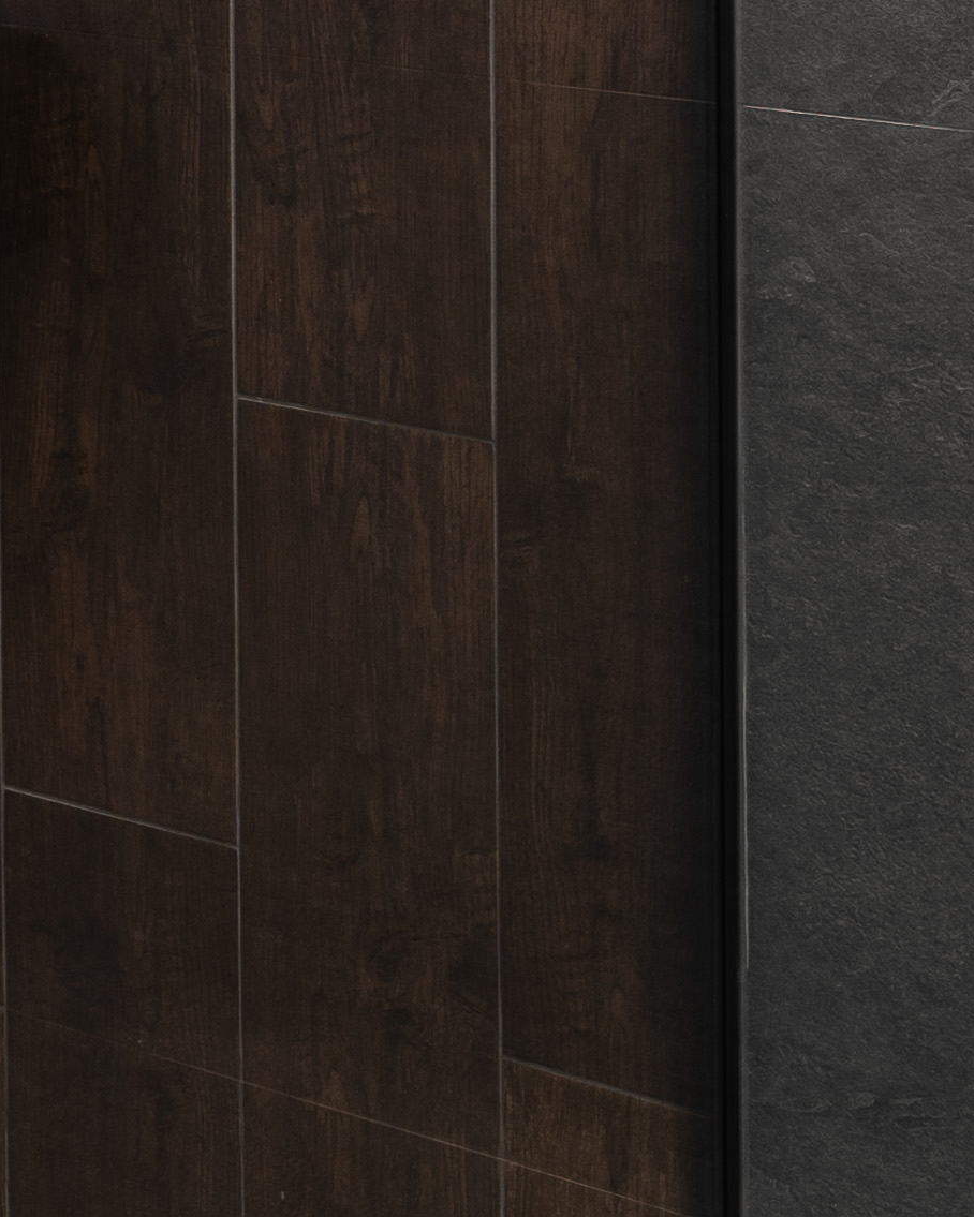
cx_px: -779
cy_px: -558
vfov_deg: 17.1
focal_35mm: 102
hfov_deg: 13.5
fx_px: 3693
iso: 100
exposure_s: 5
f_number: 8
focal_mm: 20.5
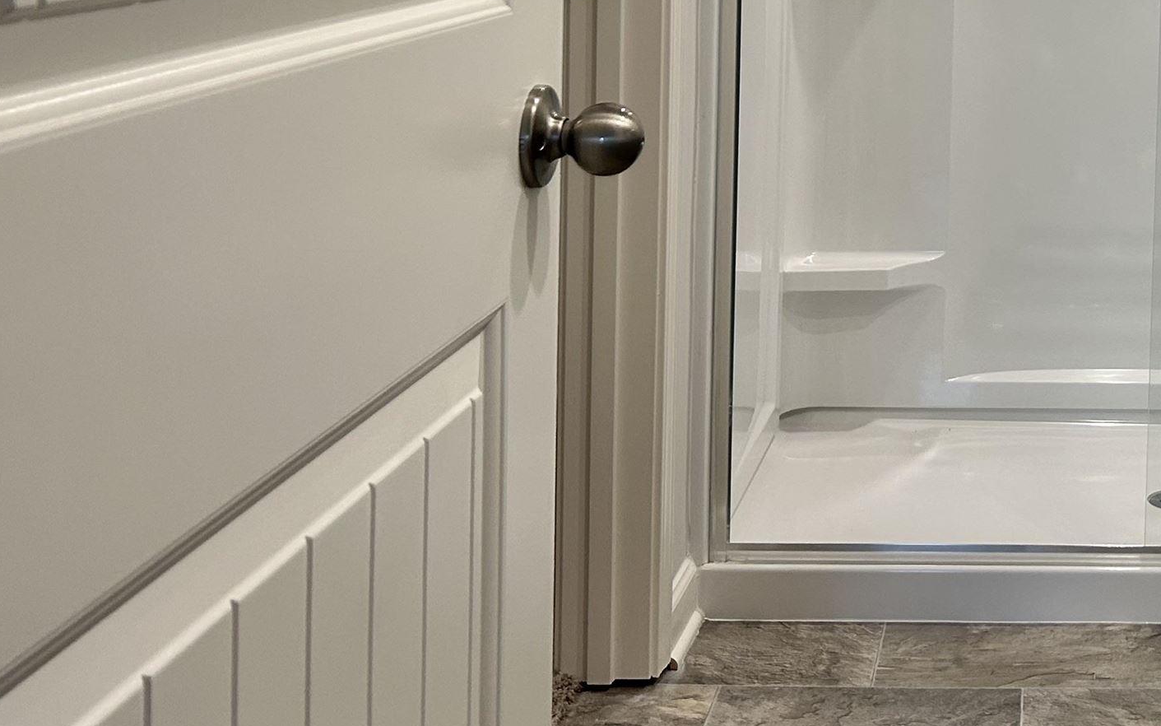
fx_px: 1899
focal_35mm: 60
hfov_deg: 31.3
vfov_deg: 20.6
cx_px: 1175
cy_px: -86
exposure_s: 1/120
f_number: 1.5
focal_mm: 5.7
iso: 80
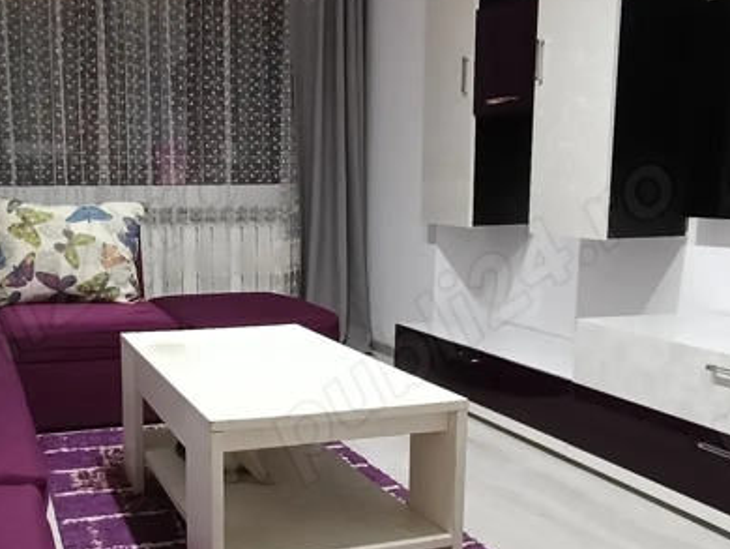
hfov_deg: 45.2
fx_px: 865
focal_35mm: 41
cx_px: 253
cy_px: 345
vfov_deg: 35.0
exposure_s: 1/33.3
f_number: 2.2
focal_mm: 1.68
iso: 400
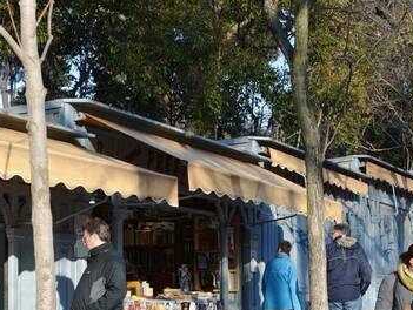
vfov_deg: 14.8
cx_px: 254
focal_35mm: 100
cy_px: 215
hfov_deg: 19.6
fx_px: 1194
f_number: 9
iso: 100
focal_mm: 35
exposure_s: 1/100
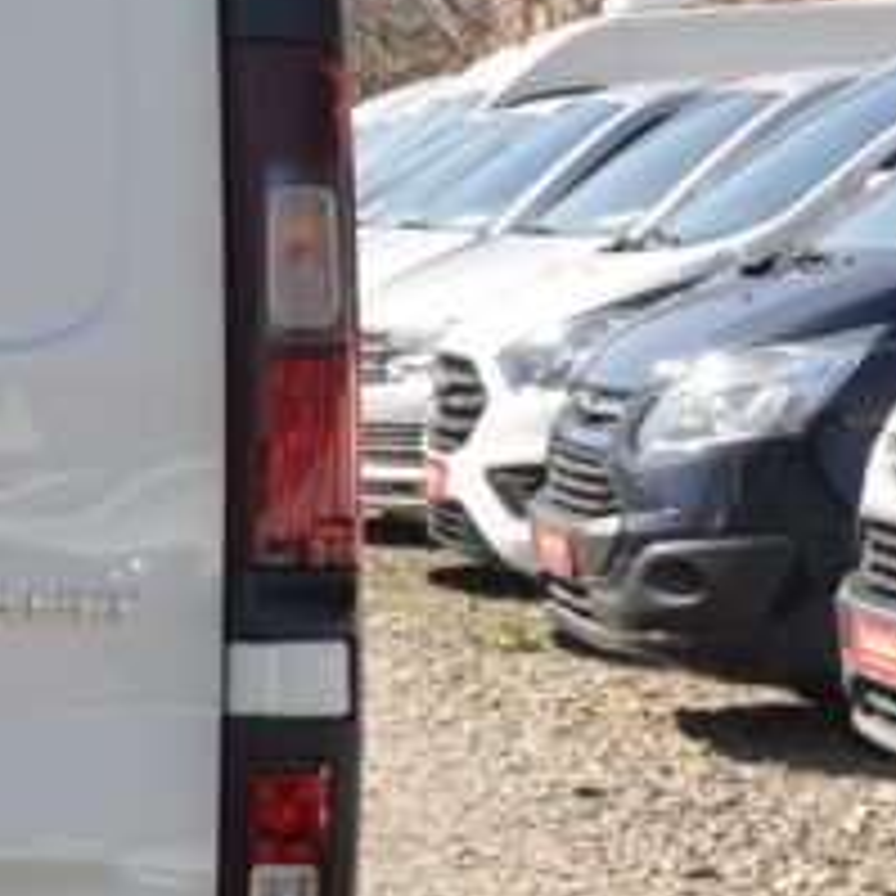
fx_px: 4598
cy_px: 378
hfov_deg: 10.6
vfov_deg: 11.1
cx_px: -617
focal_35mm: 157
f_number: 9
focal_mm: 24
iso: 400
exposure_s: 1/320
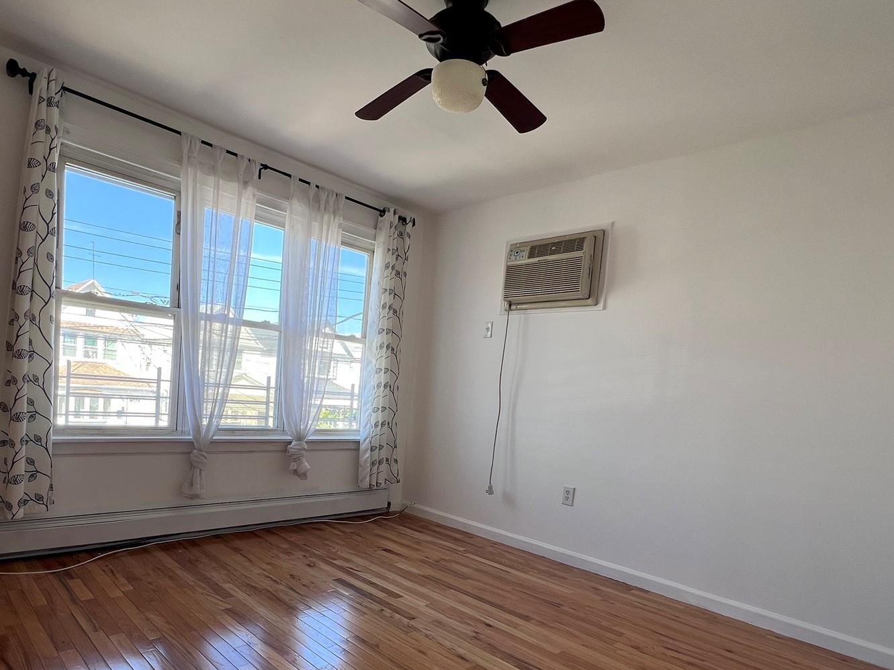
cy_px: 437
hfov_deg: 81.7
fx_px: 516
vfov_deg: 64.5
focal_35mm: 20
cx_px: 419
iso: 32
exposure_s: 1/120
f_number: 1.8
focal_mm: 1.57
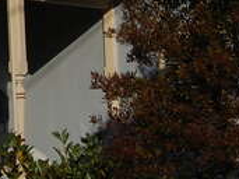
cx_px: -88
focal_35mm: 189
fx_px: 1304
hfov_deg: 10.2
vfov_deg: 7.7
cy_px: -98
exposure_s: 1/320
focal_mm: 28
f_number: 16
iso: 200
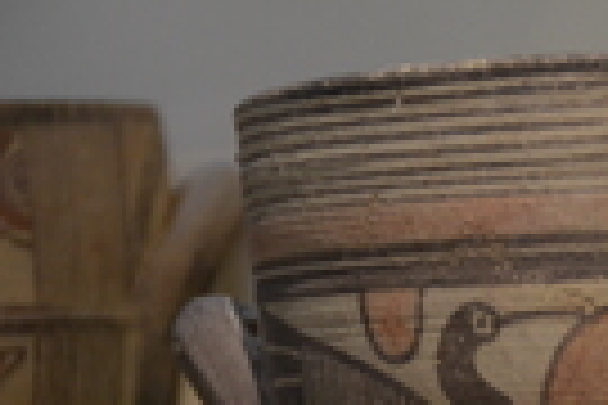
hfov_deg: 4.4
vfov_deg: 3.0
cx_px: 856
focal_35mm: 462
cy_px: 529
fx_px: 7796
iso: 1000
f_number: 5.3
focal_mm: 95
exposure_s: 1/80
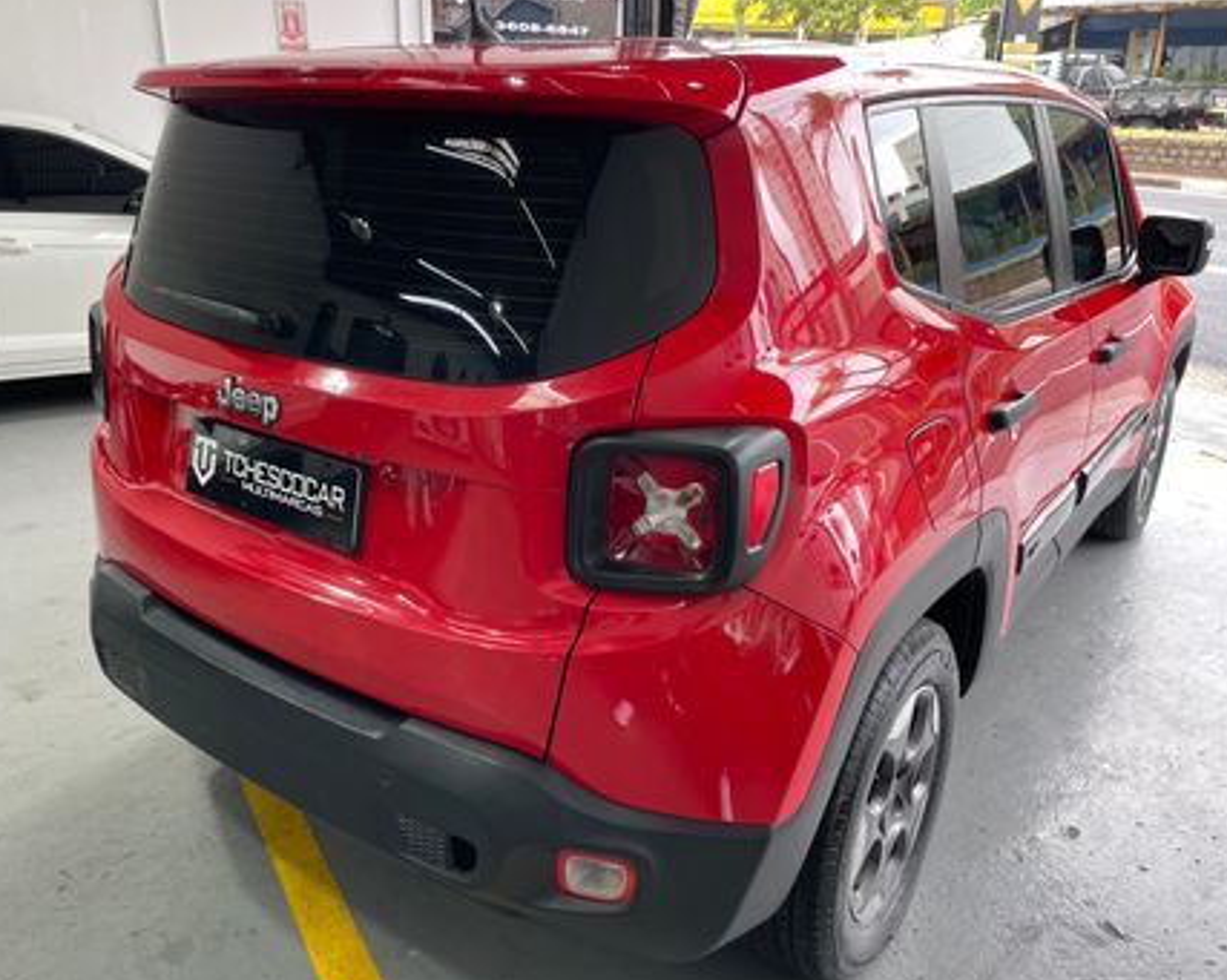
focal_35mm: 28
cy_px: 494
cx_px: 569
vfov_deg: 51.5
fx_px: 1016
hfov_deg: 62.2
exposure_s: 1/120
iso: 64
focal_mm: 4.2
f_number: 1.6
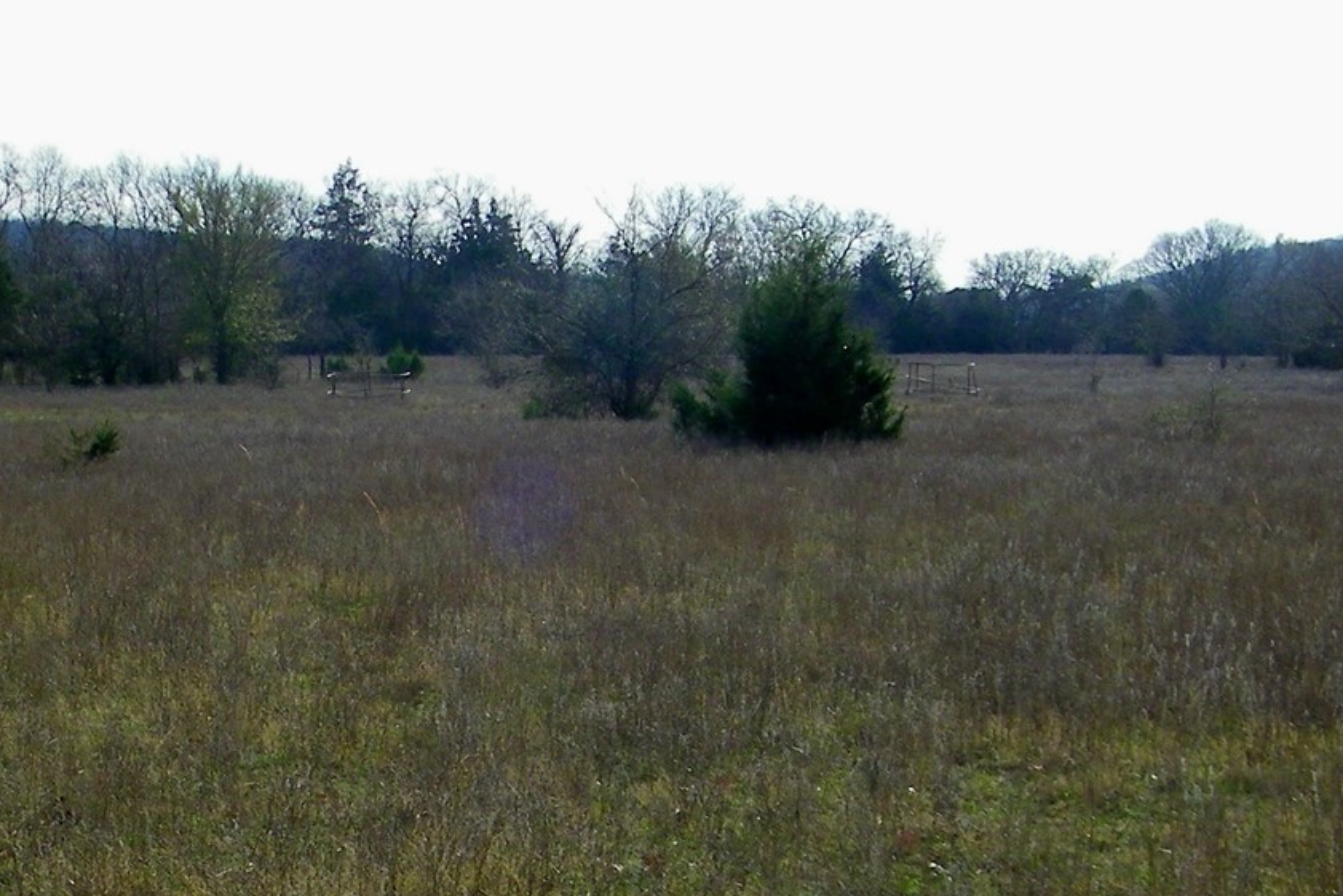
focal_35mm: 76
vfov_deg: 17.8
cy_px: 755
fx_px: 2836
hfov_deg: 26.4
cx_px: 396
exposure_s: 1/320
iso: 80
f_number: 7.2
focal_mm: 5.8
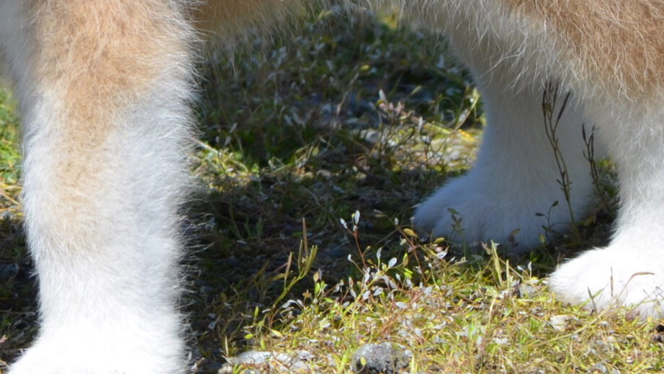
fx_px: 8893
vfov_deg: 2.4
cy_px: -163
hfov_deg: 4.3
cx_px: 76
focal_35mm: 505
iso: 100
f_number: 8
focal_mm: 116
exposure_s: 1/250
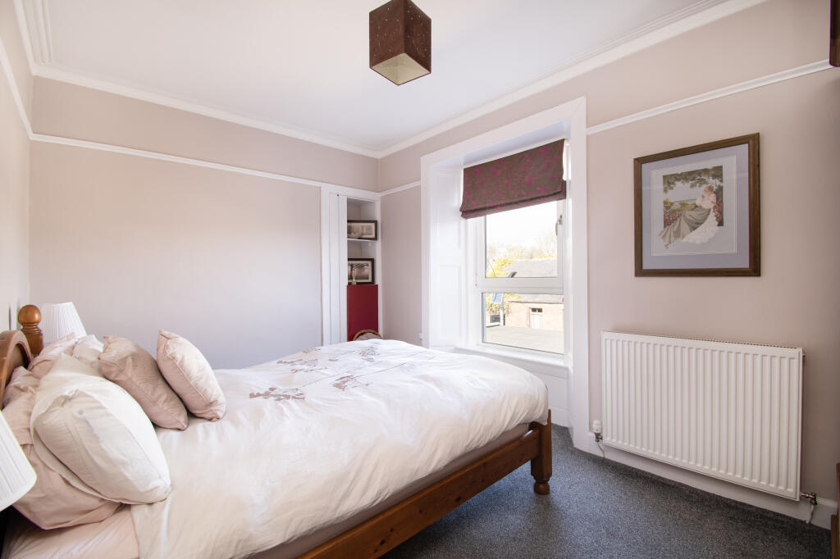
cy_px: 280
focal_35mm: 15
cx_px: 420
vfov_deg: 77.3
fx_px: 350
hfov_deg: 100.4
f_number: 9
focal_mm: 10
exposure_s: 1/5
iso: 250
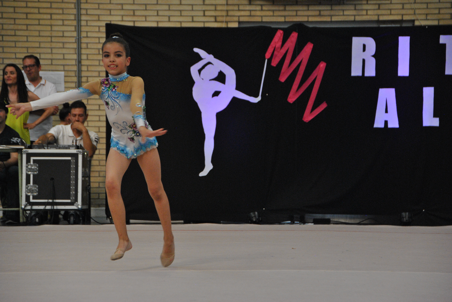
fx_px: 2300
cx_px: 226
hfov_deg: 11.2
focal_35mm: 183
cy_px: 151
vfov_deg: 7.5
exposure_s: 1/250
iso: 800
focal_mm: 122
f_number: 5.6
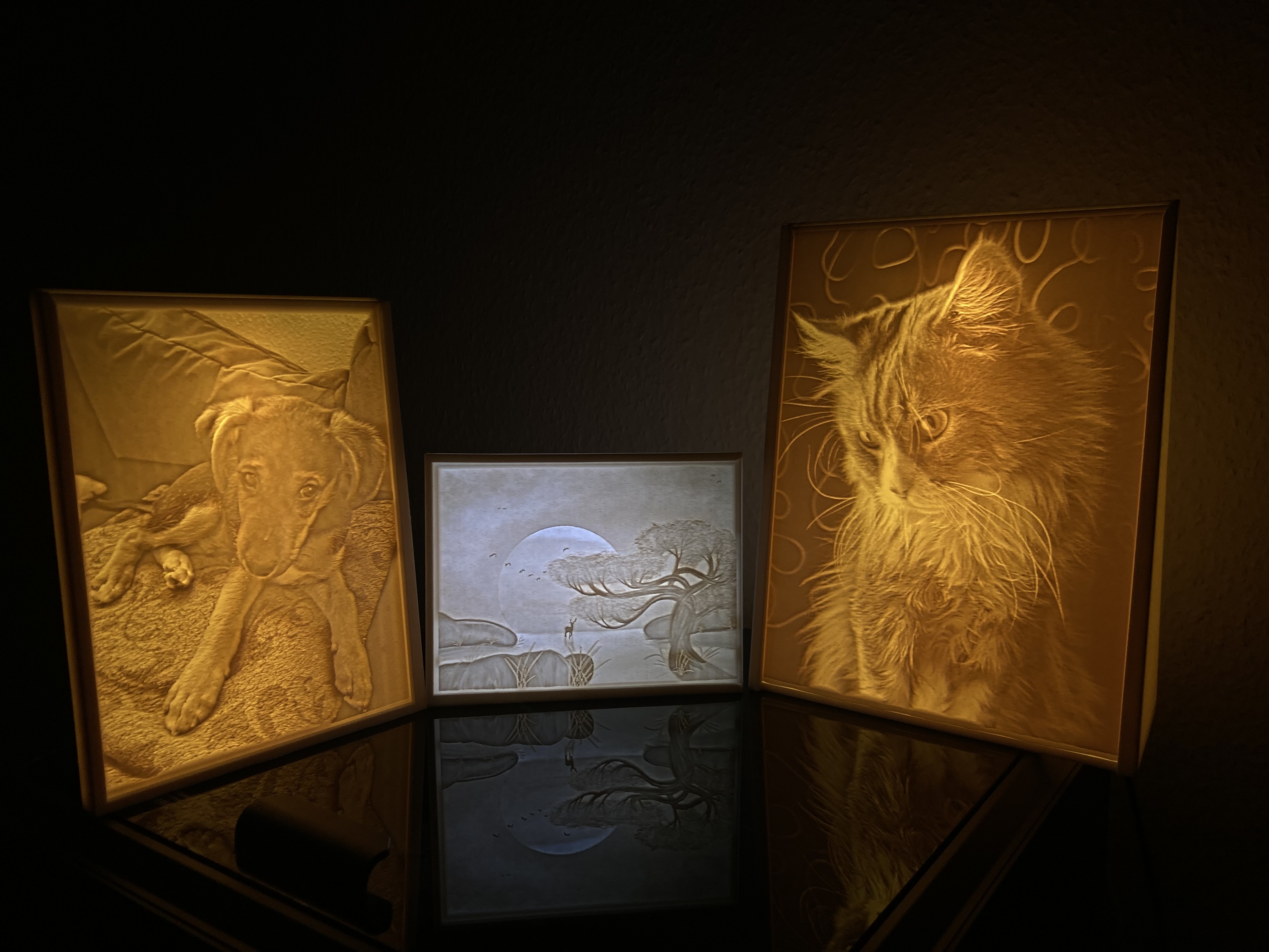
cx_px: 634
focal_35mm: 28
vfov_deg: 49.7
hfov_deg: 63.4
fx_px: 1026
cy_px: 476
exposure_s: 1/118
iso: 32
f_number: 1.8
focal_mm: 3.99
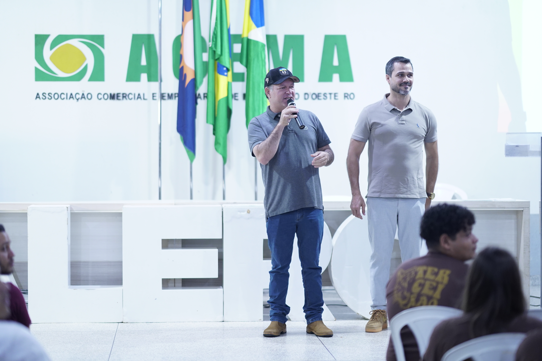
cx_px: 271
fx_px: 1280
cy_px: 180
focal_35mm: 85
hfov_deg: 23.9
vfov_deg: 16.1
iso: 2000
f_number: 1.4
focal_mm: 85
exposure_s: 1/200
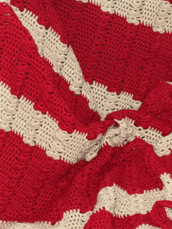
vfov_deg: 16.4
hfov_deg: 12.3
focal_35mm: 120
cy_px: 114
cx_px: 86
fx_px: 795
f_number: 2.8
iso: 320
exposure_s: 1/25
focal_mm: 15.66
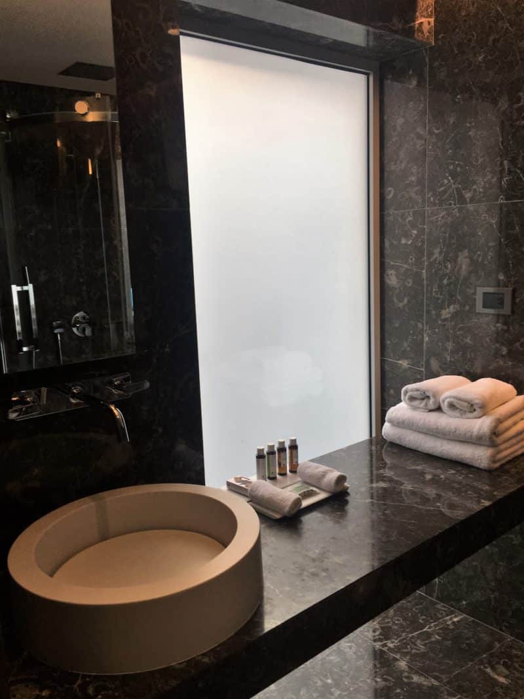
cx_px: 262
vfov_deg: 61.7
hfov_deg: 48.2
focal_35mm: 29
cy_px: 350
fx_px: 585
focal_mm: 4.15
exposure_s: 1/100
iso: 32
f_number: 2.2
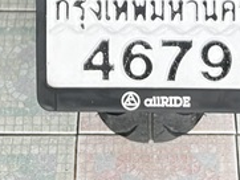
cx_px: 151
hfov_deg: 10.7
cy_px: -446
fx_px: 1277
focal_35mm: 184
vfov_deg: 6.9
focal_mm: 5.96
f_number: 1.6
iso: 125
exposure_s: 1/63
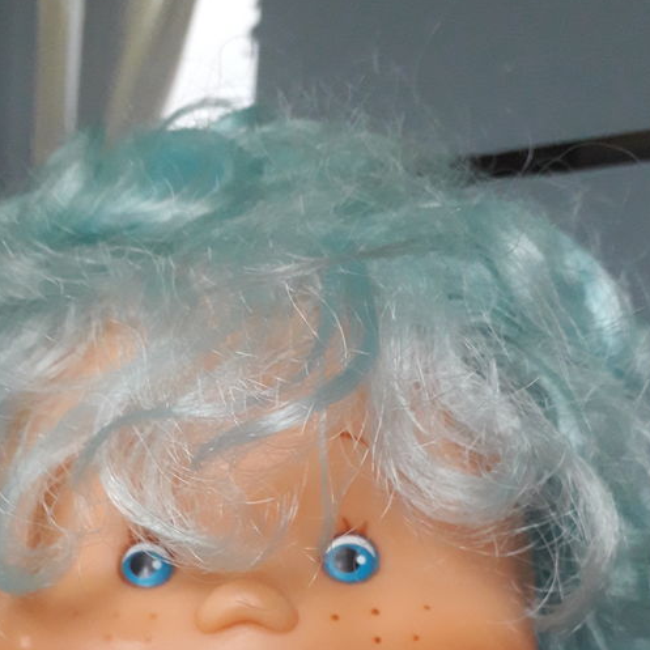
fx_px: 1020
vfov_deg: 33.5
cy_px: 583
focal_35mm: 48
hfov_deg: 35.2
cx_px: 255
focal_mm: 3.6
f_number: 1.9
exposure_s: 1/25
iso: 250
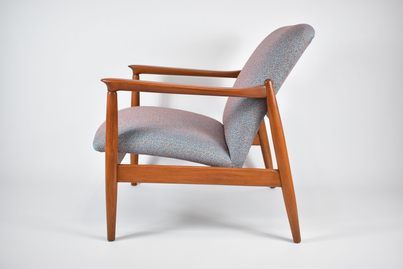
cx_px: 202
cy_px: 134
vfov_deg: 31.9
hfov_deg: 46.4
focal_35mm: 42
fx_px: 471
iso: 800
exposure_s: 1/125
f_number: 4.5
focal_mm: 28
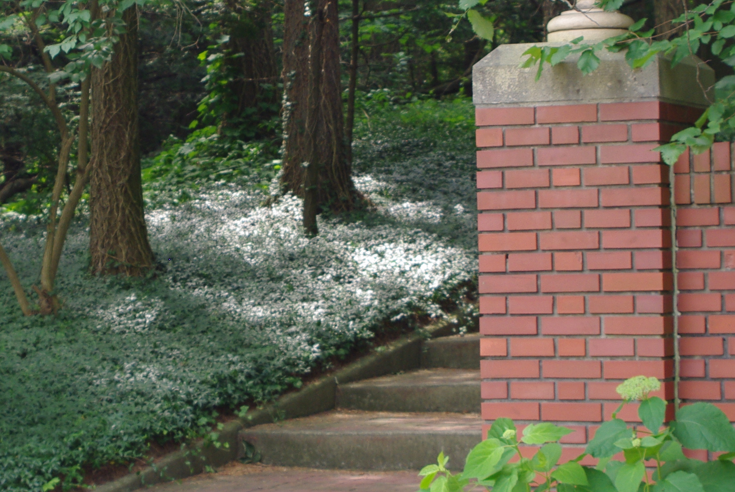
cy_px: 170
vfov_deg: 8.5
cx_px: 248
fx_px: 3311
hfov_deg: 12.7
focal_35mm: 162
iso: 200
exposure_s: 1/60
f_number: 6.7
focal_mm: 50
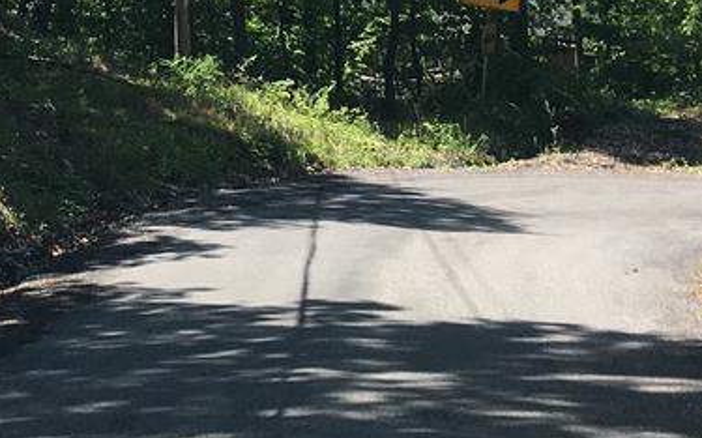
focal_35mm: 118
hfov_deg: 17.1
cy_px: -462
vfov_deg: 10.2
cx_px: -64
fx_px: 2257
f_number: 2.2
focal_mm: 4.15
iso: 25
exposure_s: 1/864
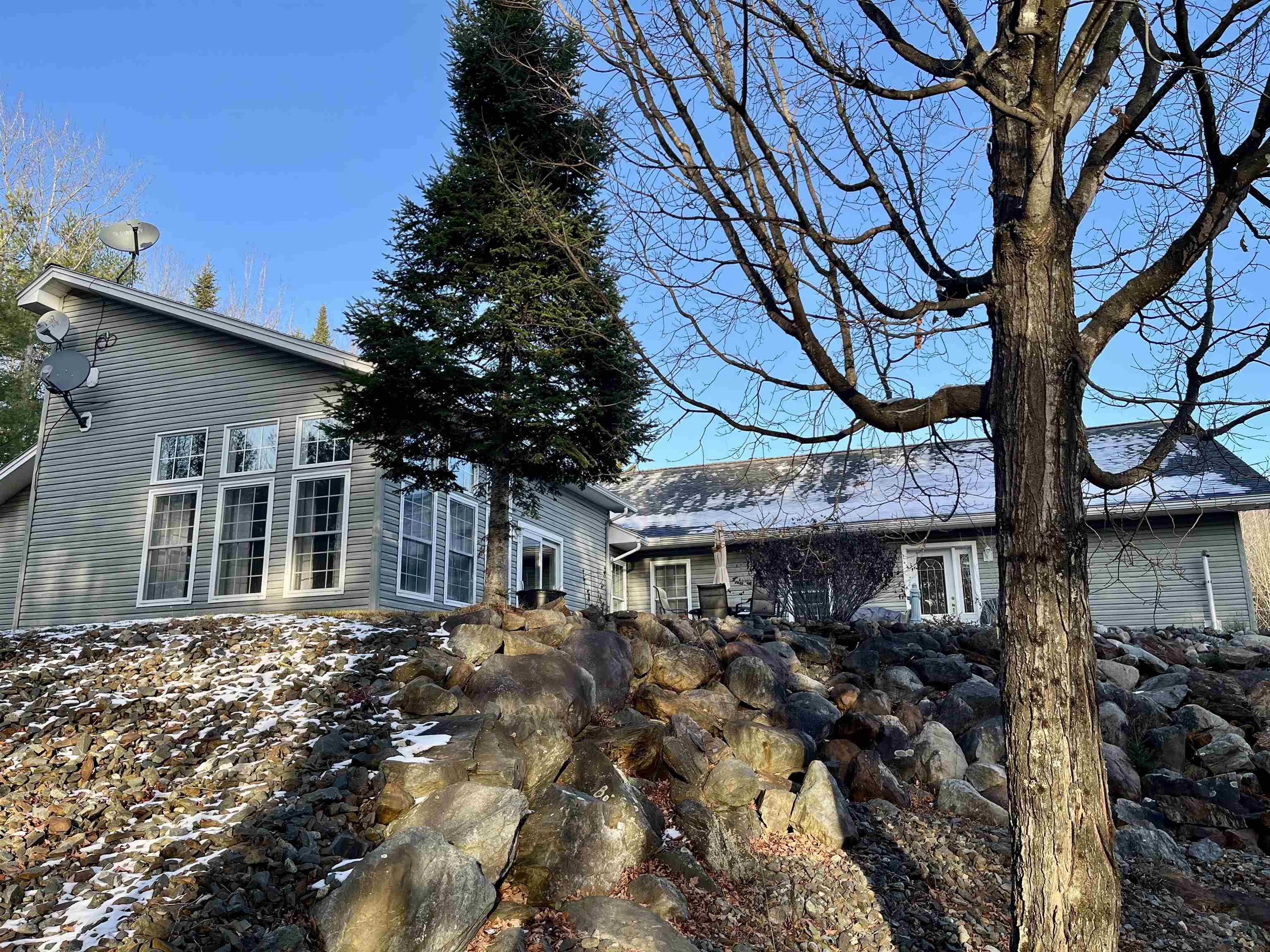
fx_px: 954
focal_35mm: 26
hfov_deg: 67.3
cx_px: 635
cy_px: 476
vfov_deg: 53.1
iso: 50
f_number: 1.6
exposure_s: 1/727
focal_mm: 5.1
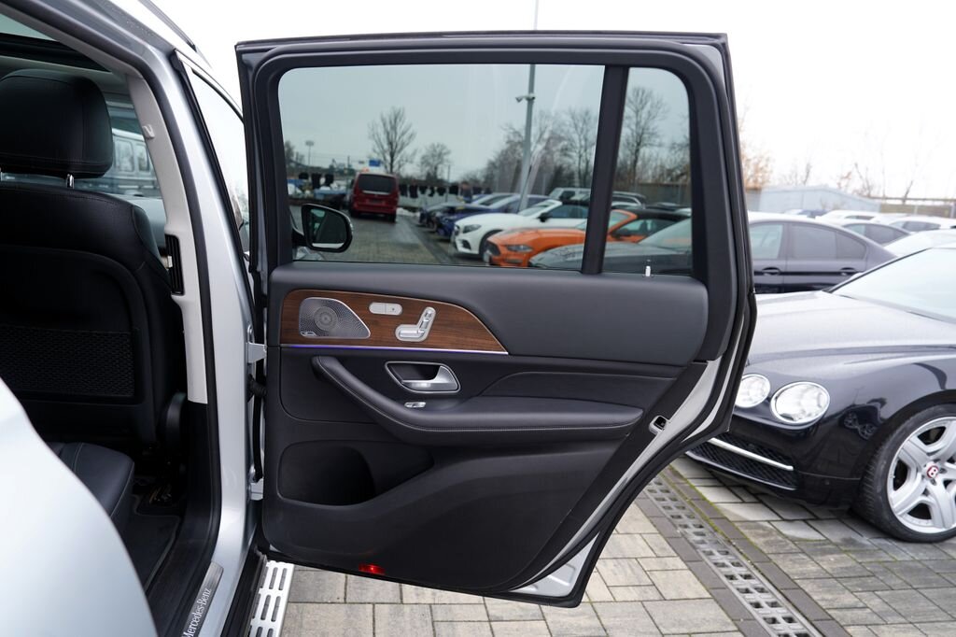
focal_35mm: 24
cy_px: 318
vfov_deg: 53.1
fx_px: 637
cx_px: 478
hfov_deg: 73.8
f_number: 4
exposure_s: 1/60
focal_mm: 24
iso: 100
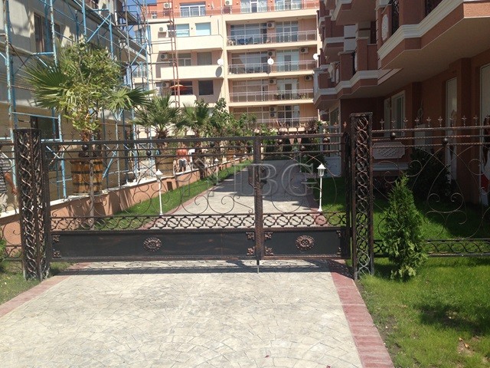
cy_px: 184
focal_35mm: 33
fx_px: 467
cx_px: 245
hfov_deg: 55.4
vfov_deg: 42.9
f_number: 2.4
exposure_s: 1/1466
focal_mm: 4.13
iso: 50
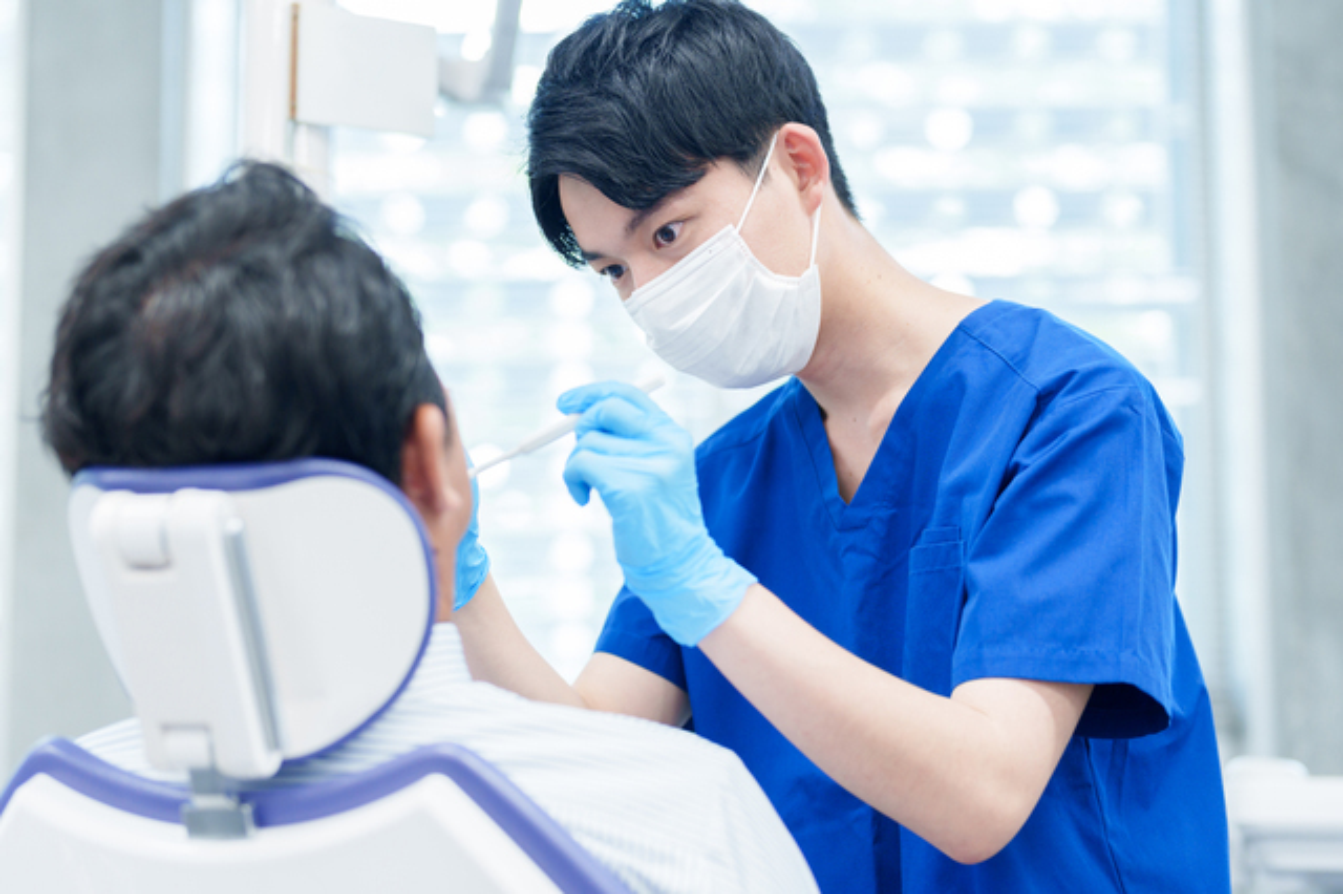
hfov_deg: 27.0
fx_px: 2796
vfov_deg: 18.2
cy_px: 447
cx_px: 672
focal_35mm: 75
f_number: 1.8
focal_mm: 50
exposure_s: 1/125
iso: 250
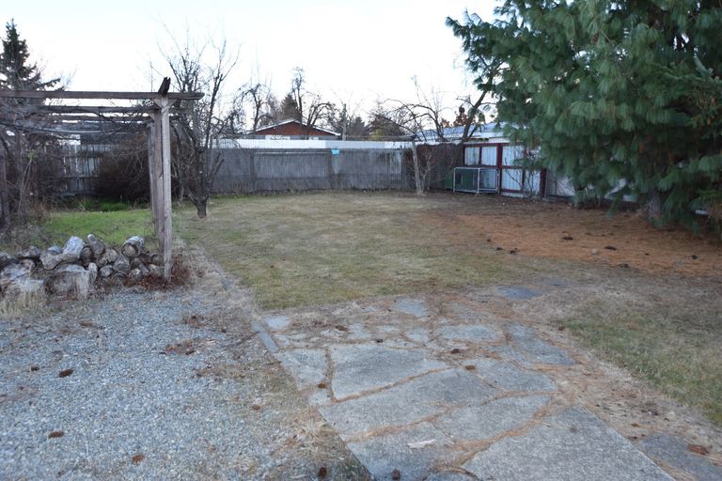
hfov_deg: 70.4
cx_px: 361
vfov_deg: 50.4
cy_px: 240
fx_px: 511
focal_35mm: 26
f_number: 5.6
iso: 125
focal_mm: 17
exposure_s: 1/125
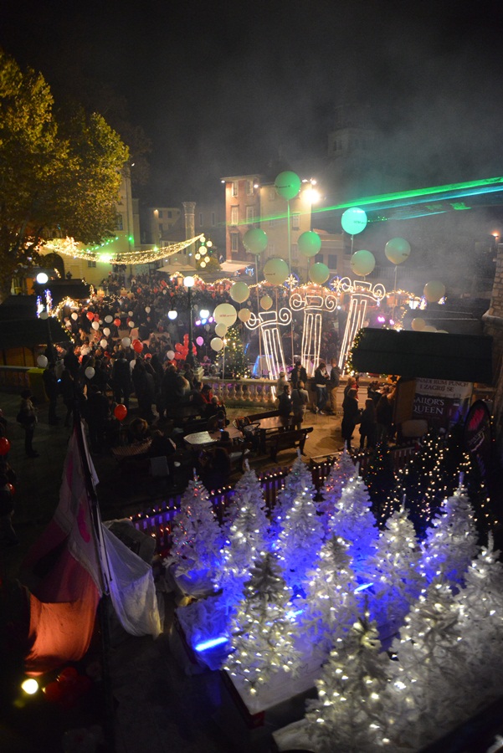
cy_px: 376
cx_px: 252
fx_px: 502
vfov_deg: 73.7
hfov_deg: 53.2
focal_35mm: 24
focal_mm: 24
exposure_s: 1/80
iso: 4000
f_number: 3.5
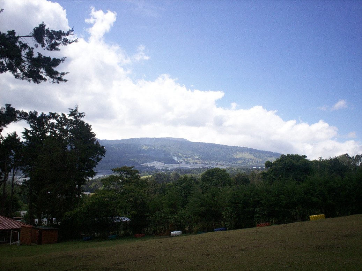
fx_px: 377
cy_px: 136
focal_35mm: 36
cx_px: 181
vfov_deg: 39.7
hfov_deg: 51.3
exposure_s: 1/608
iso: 100
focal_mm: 6
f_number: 4.5
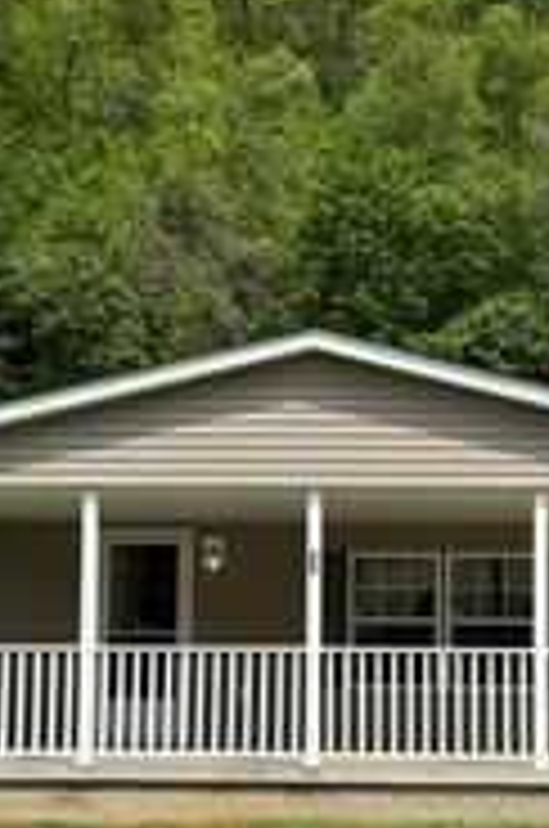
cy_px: 560
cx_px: 364
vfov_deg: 29.5
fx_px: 1561
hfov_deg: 19.9
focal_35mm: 68
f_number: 1.78
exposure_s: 1/3247
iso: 80
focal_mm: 6.76
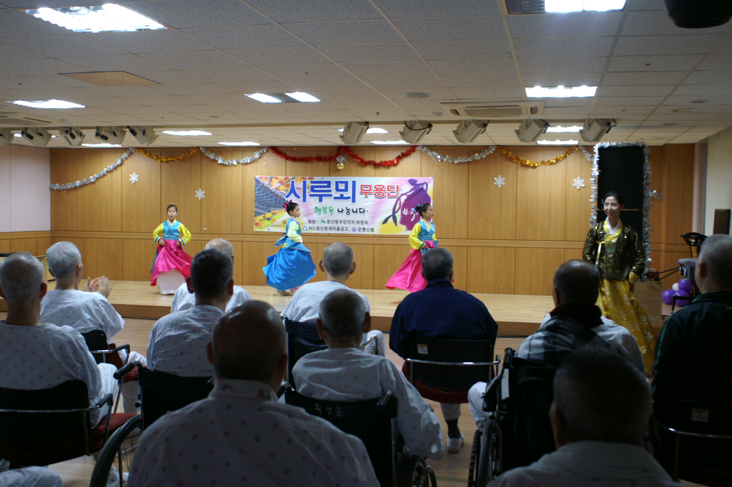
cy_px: 244
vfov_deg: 34.1
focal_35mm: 39
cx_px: 366
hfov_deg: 49.6
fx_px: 792
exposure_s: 1/50
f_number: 4.5
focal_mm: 26
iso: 500
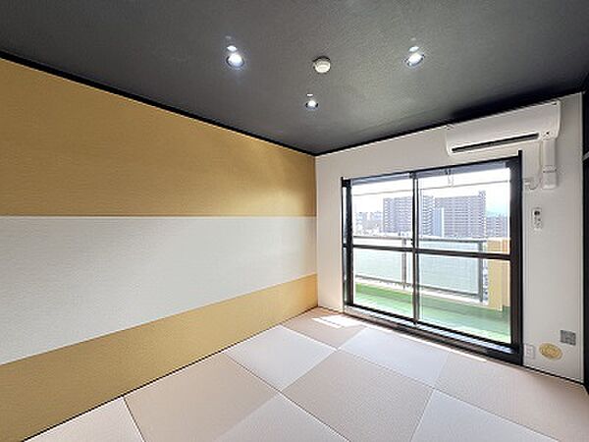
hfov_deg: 106.2
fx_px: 221
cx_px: 294
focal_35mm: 13
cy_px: 221
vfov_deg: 89.9
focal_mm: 1.57
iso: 80
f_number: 1.8
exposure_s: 1/99
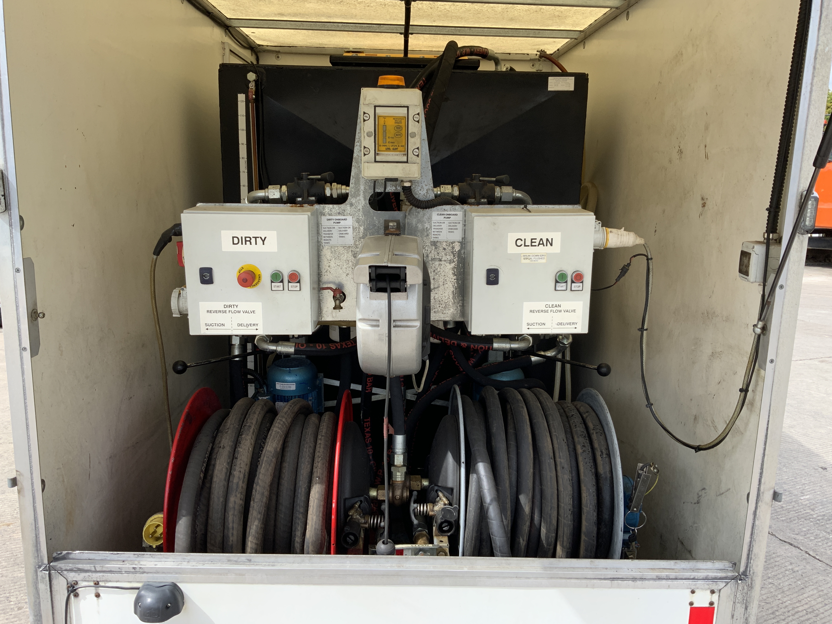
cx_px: 416
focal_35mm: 29
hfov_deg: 61.7
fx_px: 697
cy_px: 312
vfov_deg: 48.2
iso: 16
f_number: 1.8
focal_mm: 3
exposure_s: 1/524
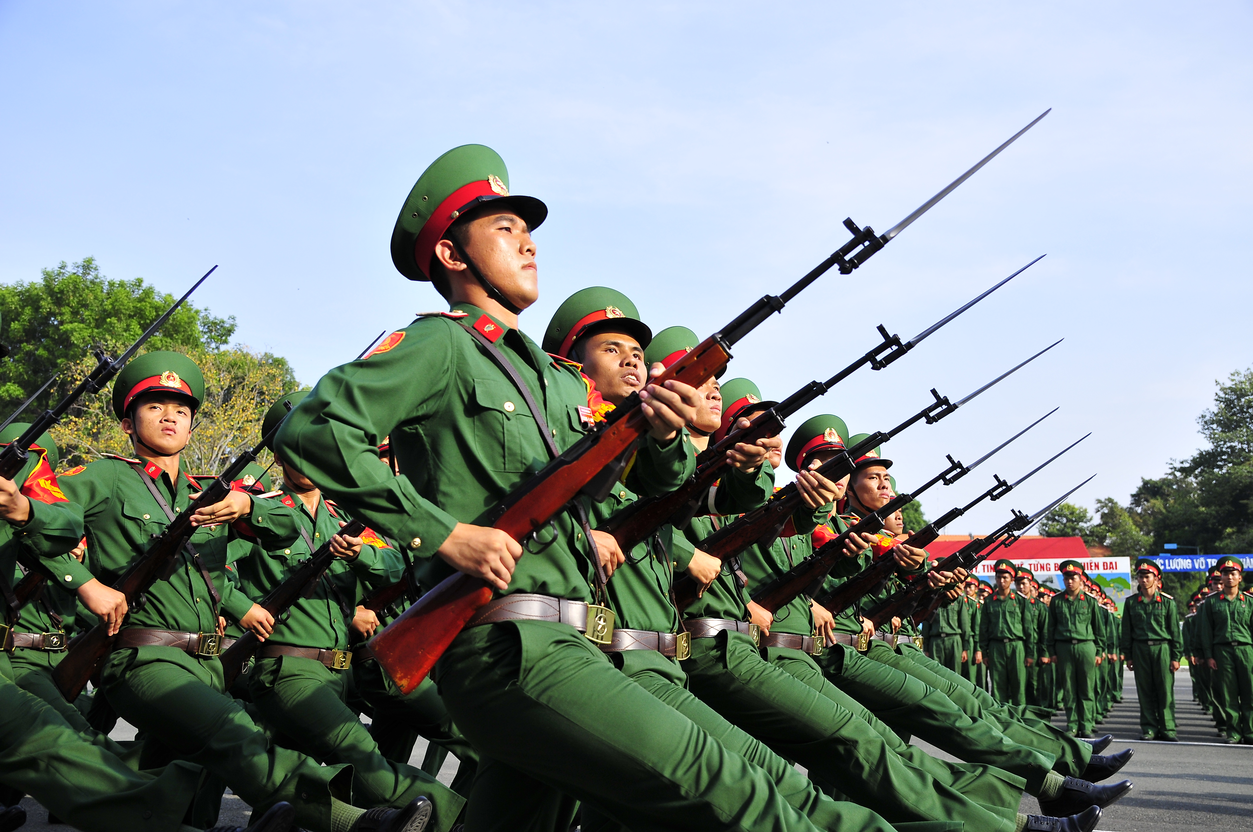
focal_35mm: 33
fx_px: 1147
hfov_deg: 57.3
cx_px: 626
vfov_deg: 39.9
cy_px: 416
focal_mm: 22
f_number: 4
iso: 250
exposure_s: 1/1000
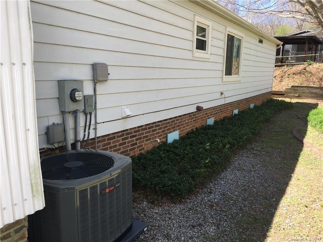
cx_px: 162
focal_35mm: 29
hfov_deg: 61.7
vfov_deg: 48.2
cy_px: 121
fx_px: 271
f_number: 2.2
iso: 25
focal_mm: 4.15
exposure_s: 1/368
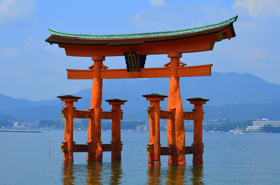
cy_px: 92
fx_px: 722
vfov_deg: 14.6
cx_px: 140
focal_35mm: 93
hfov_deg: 22.0
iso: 100
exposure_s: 1/160
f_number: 11
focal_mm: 62
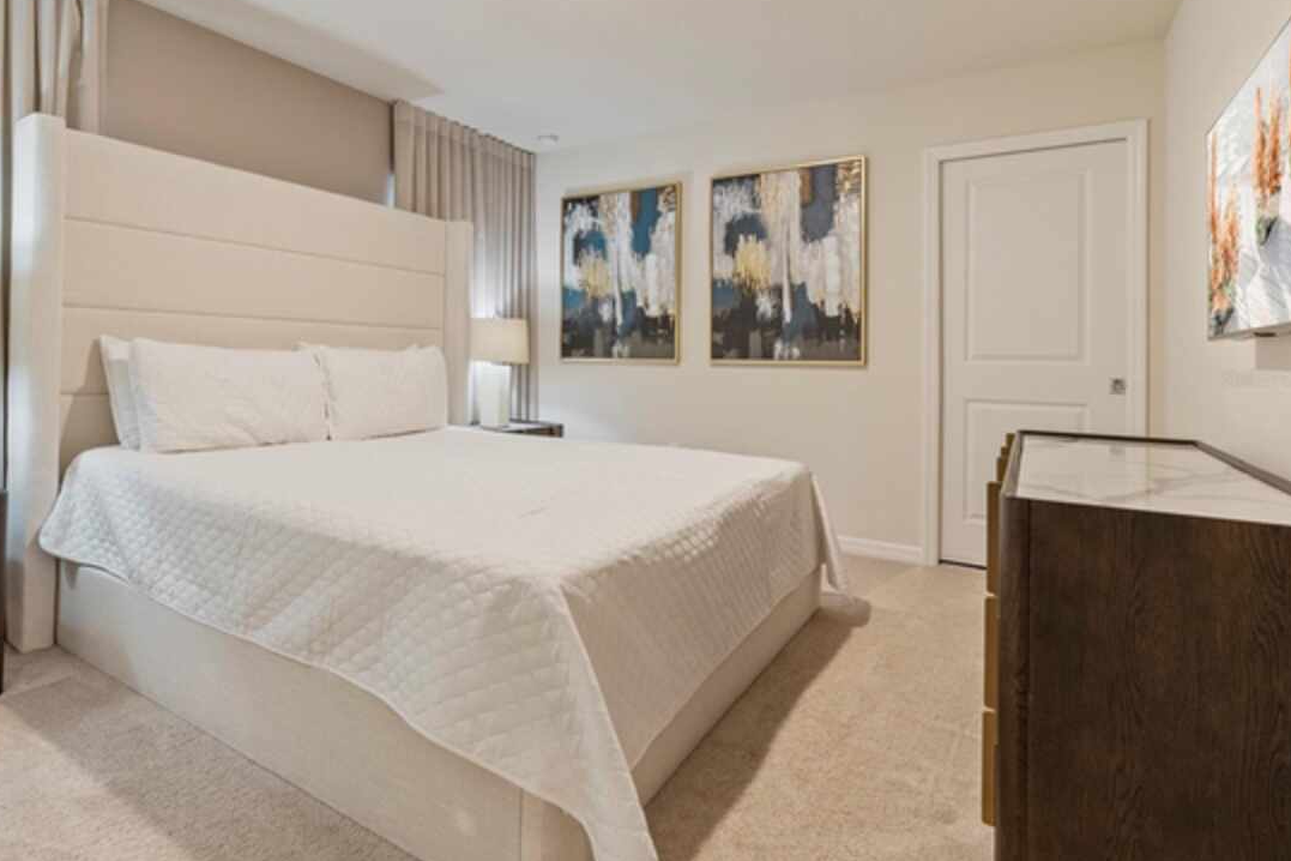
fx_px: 681
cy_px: 378
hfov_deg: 86.2
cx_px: 541
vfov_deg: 64.3
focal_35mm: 19
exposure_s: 1.3
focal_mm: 16
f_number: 8
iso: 500
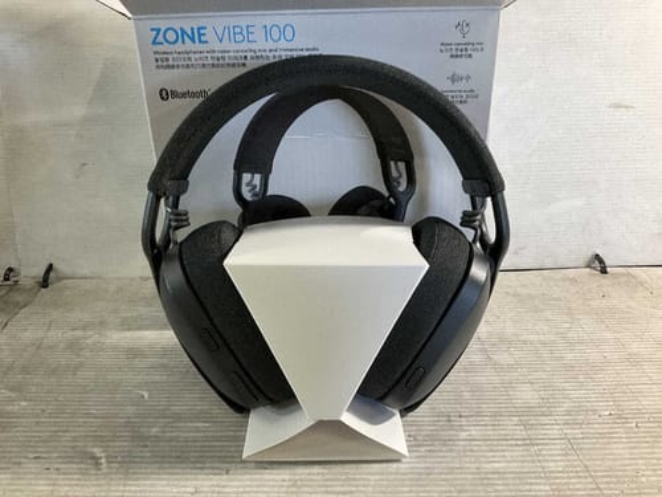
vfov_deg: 48.2
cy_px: 248
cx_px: 331
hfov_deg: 61.7
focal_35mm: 29
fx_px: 555
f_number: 1.8
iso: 64
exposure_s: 1/50
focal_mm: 3
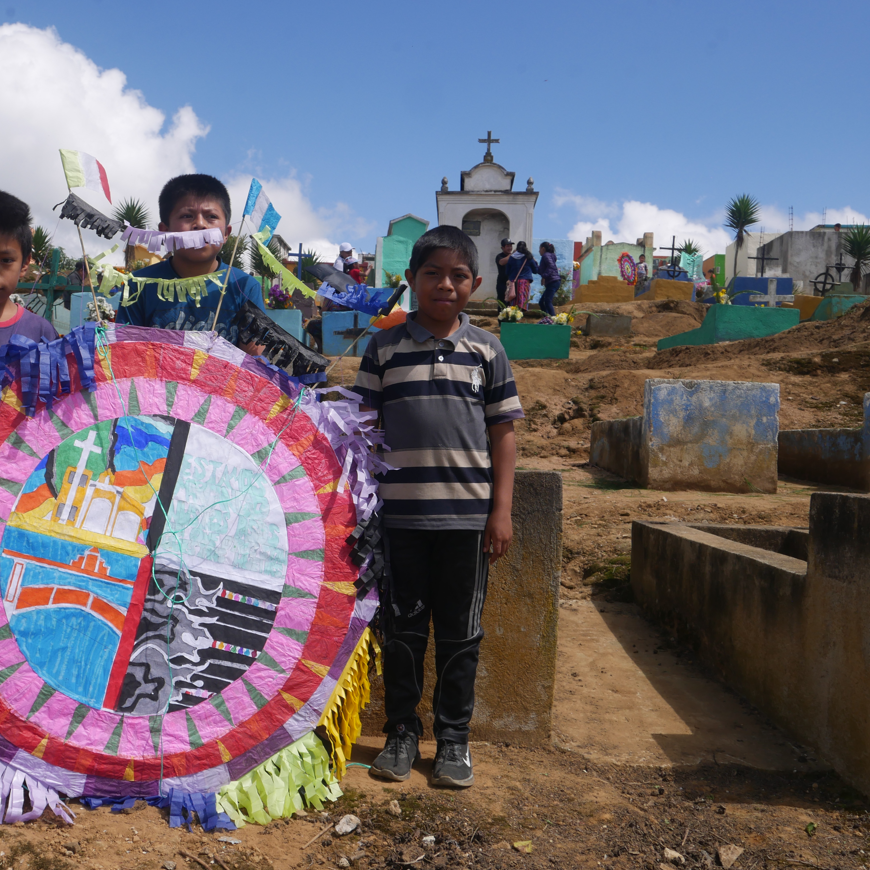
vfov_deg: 46.0
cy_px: 429
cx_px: 306
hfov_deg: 45.5
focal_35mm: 36
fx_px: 1024
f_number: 9
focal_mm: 15
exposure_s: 1/500
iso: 200
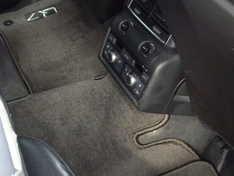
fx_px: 379
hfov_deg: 34.3
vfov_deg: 25.8
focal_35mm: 56
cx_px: 114
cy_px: 130
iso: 320
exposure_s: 1/50
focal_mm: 6
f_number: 2.7
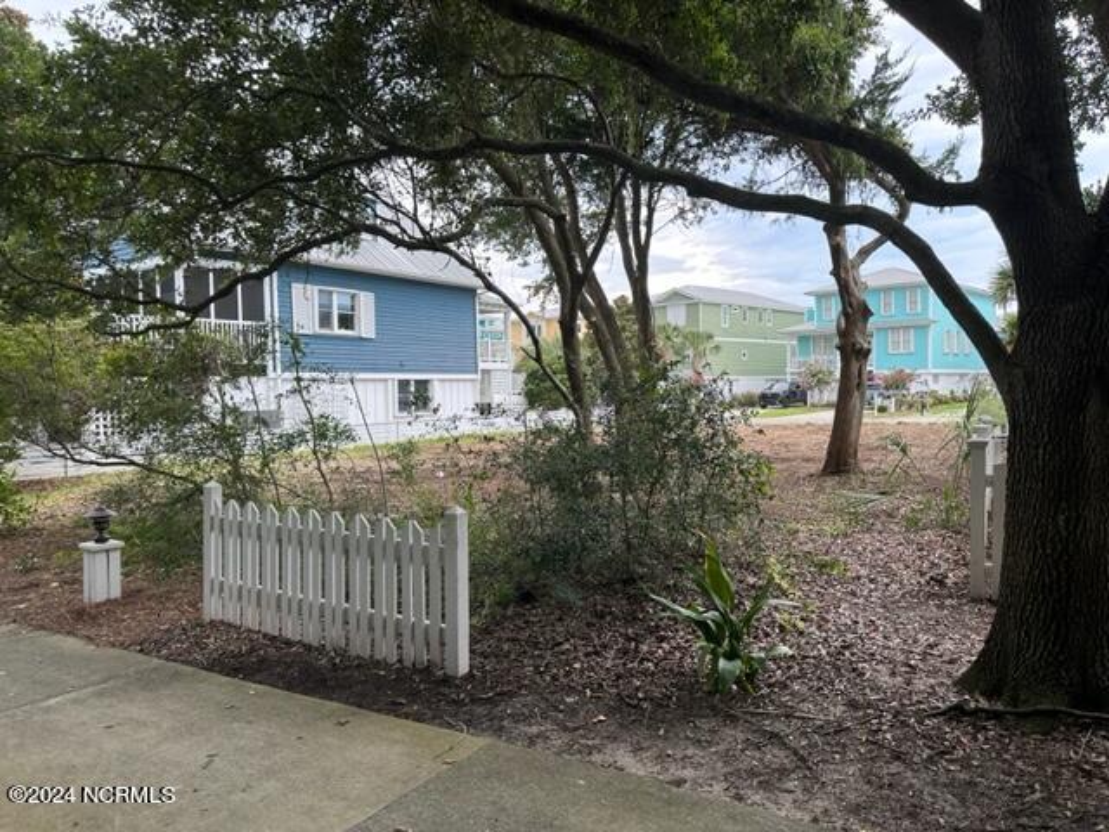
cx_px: 554
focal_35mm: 24
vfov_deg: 56.8
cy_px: 416
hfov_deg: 71.6
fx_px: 769
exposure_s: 1/501
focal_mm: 6.86
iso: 80
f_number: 1.78
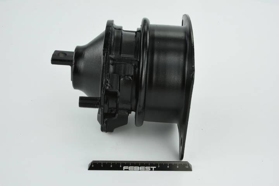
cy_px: 93
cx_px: 140
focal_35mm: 60
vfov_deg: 22.6
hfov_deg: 33.4
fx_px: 465
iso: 64
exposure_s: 1/2
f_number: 32
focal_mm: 60
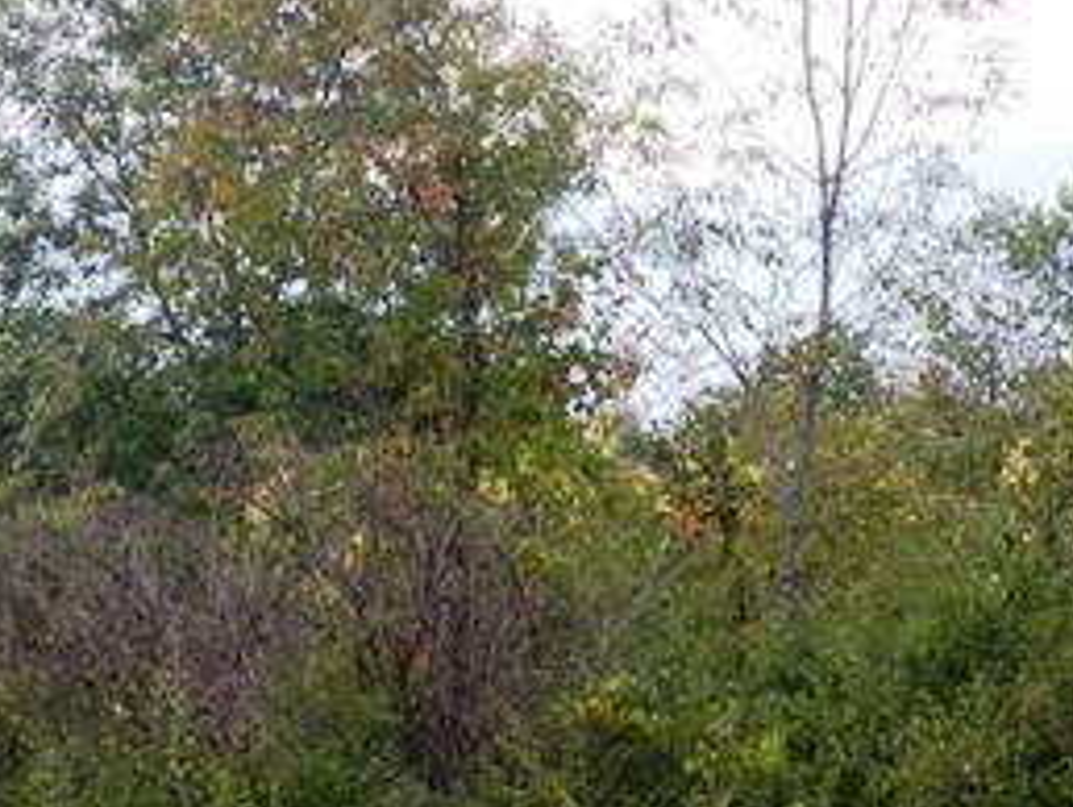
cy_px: 453
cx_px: 632
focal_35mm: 390
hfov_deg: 5.1
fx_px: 12100
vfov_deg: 3.8
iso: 64
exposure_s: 1/139
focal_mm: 39.8
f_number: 5
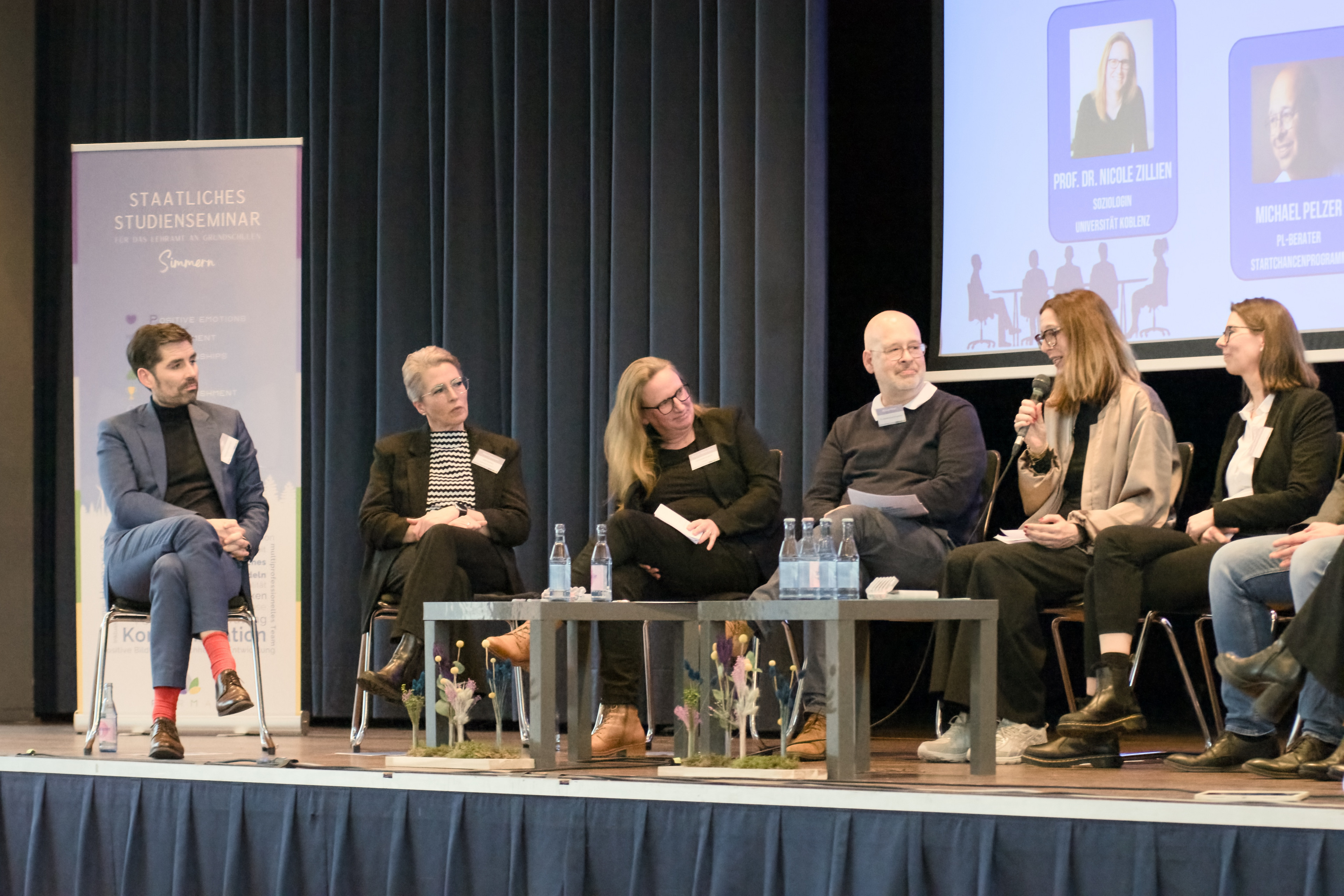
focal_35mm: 120
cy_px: 448
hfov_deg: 17.1
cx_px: 672
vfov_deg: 11.4
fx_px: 4480
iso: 6400
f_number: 4.5
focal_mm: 80
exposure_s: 1/200
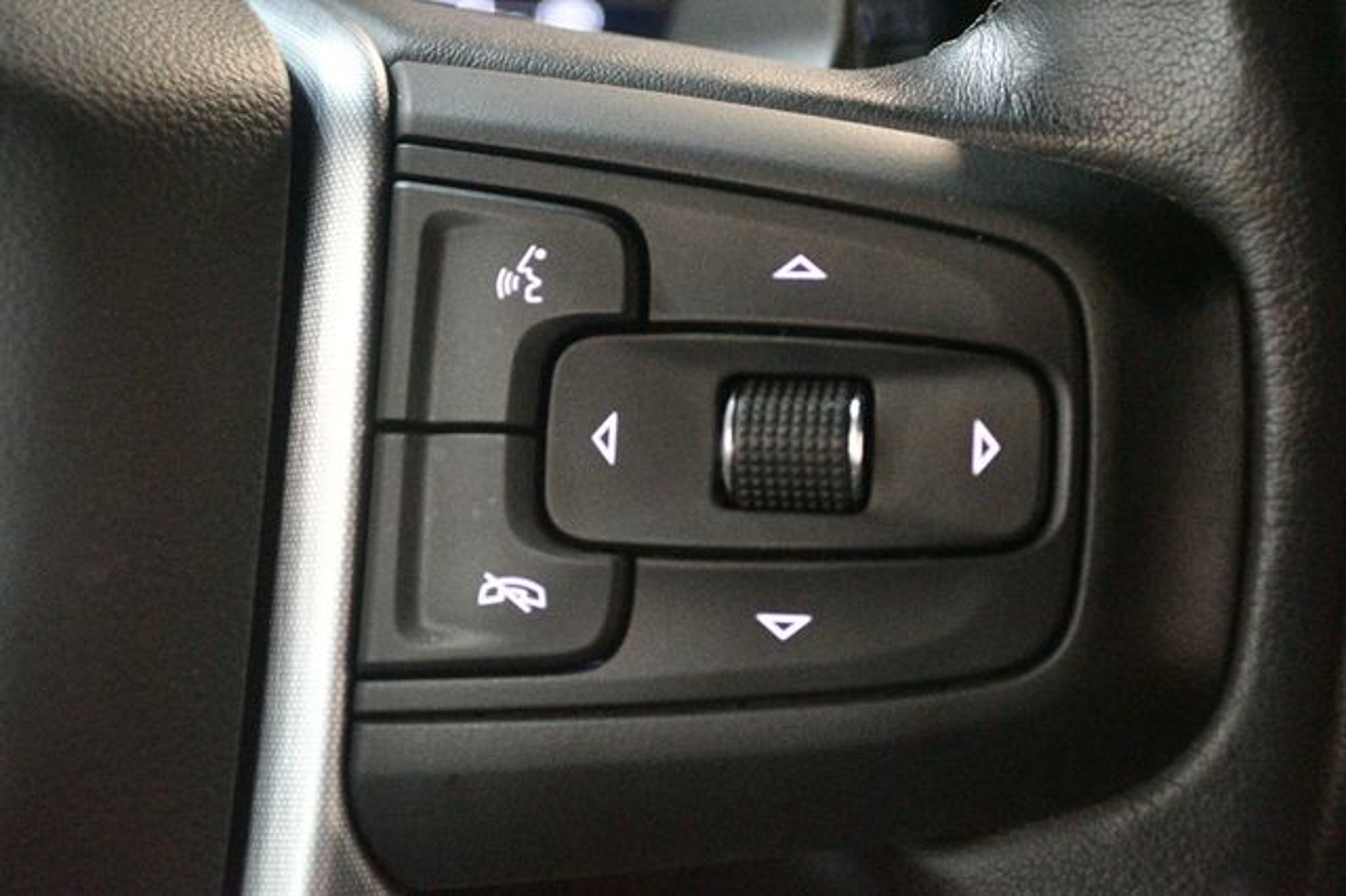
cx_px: 673
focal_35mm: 60
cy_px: 448
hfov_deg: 33.4
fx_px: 2242
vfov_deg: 22.6
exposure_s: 1/60
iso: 12800
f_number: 5.3
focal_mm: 40
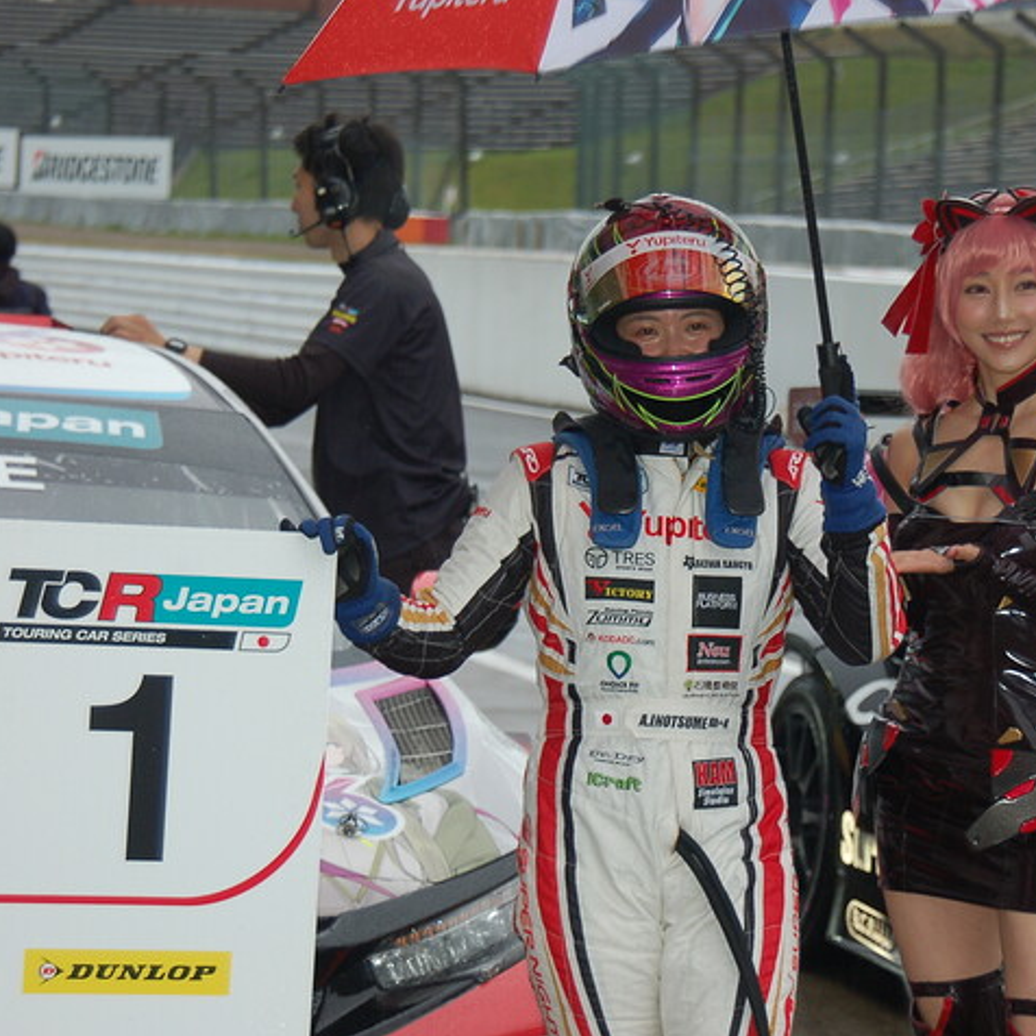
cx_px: 703
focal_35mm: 145
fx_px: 4898
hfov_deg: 12.1
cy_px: 516
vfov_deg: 12.1
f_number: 5.3
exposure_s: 1/60
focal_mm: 75
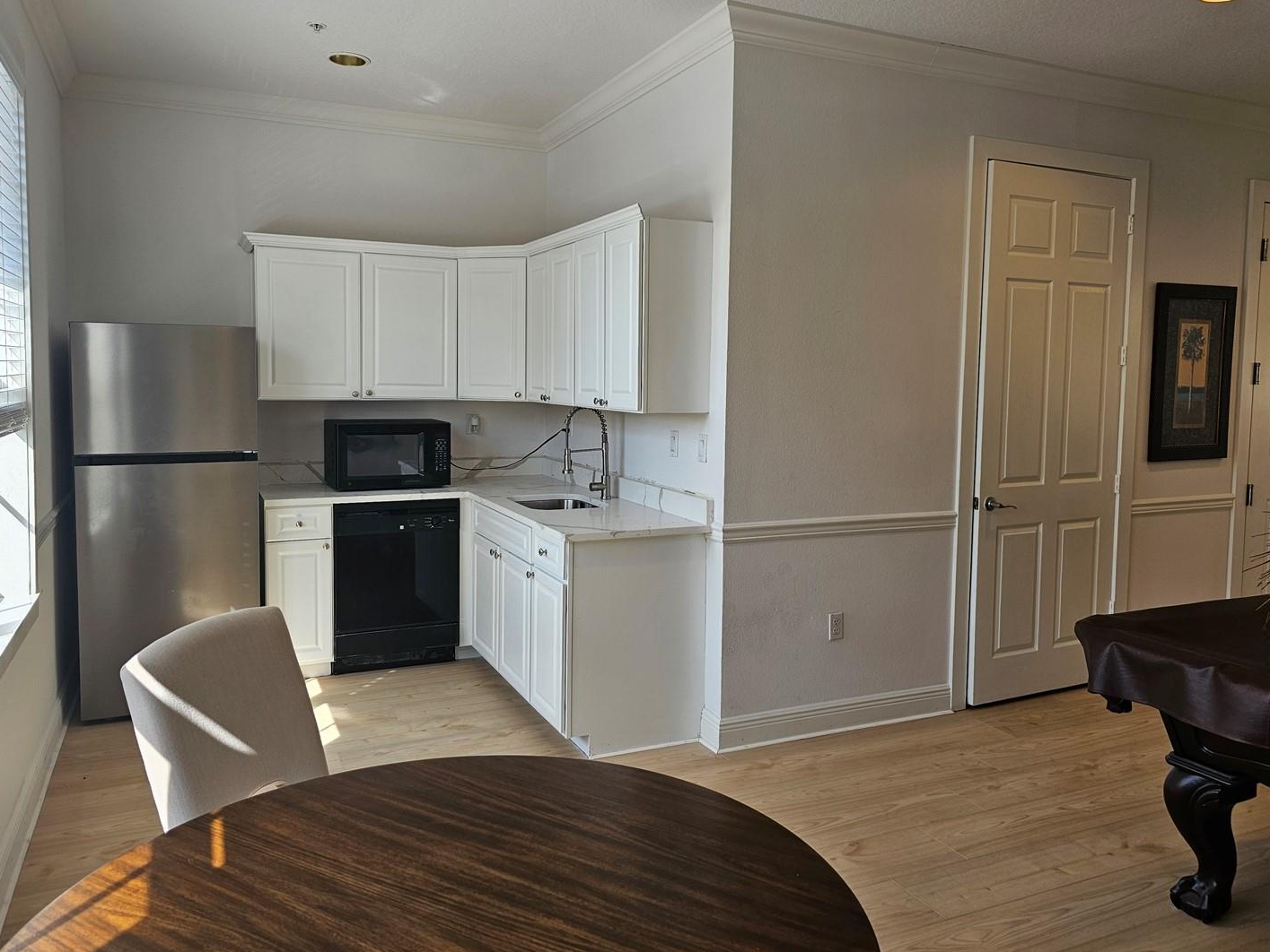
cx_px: 644
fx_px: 954
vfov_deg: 53.0
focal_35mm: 26
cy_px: 437
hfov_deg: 67.3
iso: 50
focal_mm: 6.3
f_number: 1.7
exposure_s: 1/120
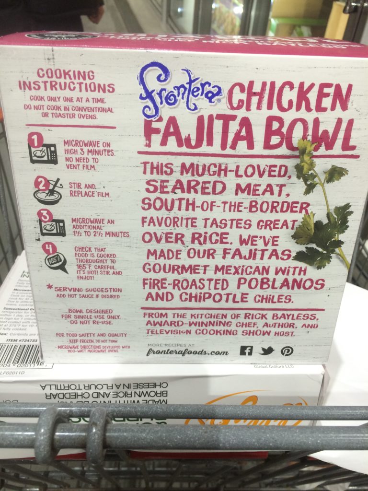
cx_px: 184
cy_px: 246
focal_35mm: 29
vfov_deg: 61.7
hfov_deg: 48.2
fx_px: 411
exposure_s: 1/30
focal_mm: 4.15
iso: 80
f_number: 2.2
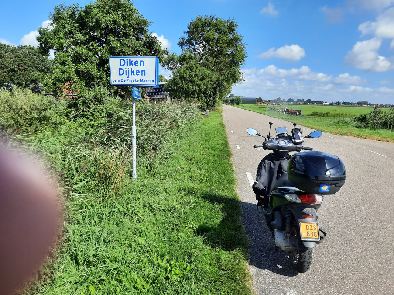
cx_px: 197
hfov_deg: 69.4
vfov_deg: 54.9
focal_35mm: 25
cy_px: 148
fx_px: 285
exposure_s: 1/1095
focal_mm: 4.6
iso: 32
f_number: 2
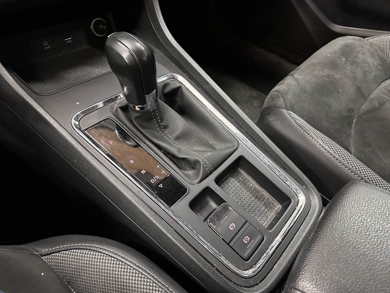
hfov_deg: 71.6
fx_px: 270
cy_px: 146
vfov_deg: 56.8
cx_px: 195
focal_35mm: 24
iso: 1000
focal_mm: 6.86
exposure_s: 1/33
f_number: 1.78
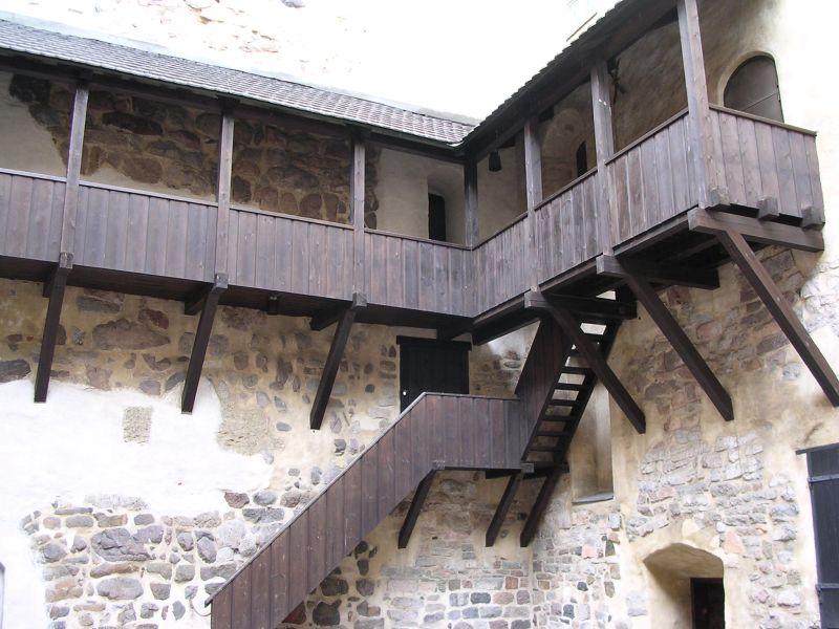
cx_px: 420
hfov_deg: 49.0
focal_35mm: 38
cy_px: 314
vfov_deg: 37.7
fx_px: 921
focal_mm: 5.8
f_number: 2.8
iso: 100
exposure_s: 1/18.1
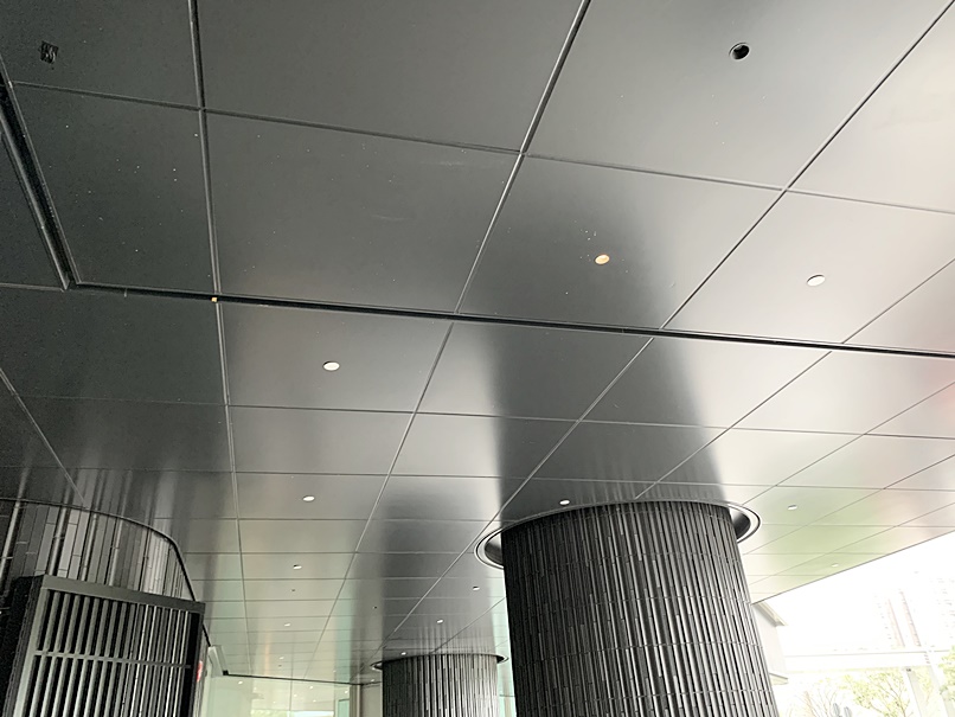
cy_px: 358
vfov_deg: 53.1
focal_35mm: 26
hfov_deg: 67.3
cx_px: 478
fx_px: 718
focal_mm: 4.25
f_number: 1.8
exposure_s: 1/60
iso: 320
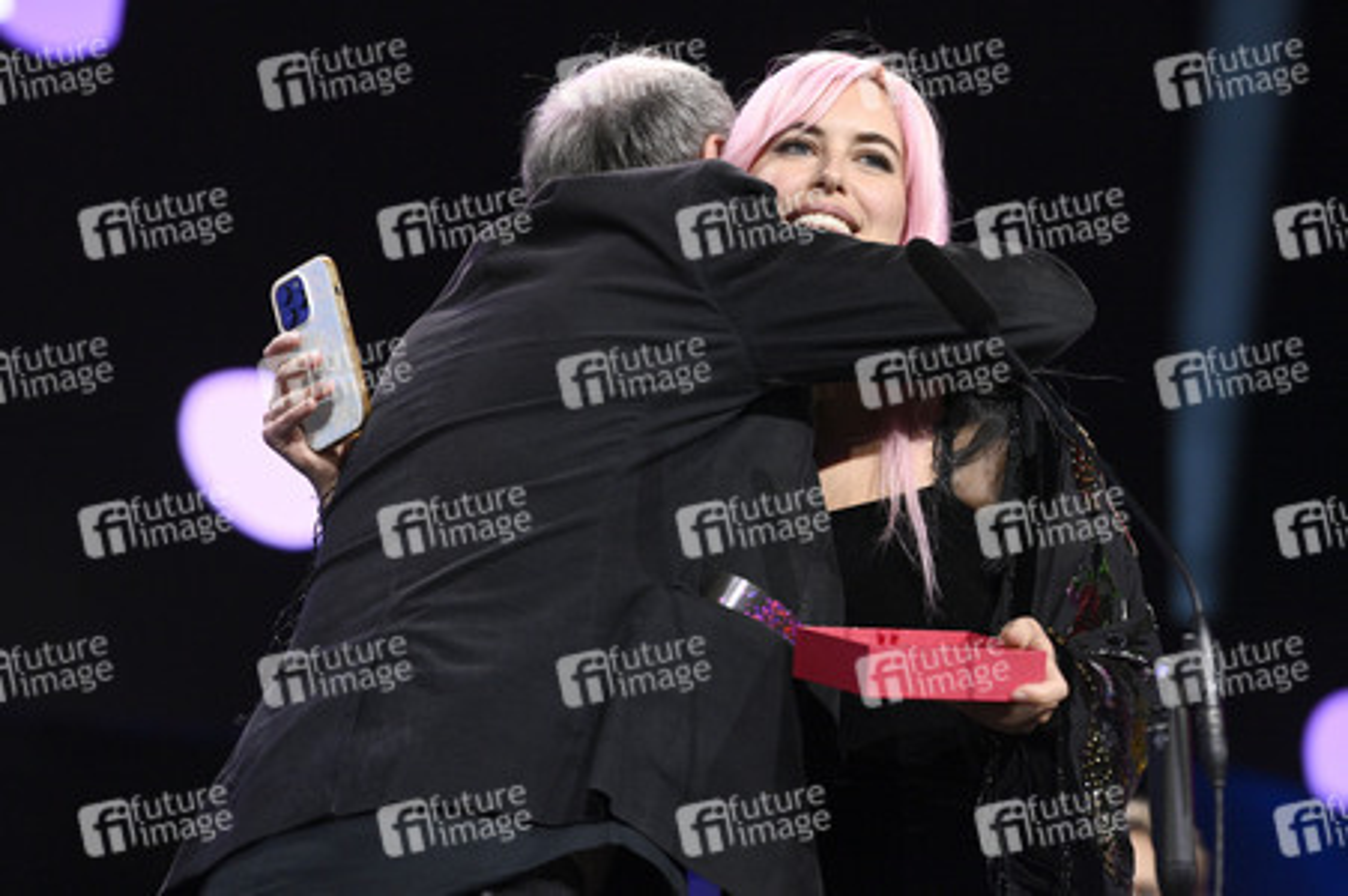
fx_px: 6922
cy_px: 448
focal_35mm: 185
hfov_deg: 11.1
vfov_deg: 7.4
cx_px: 674
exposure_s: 1/250
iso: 4000
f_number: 4.5
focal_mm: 185
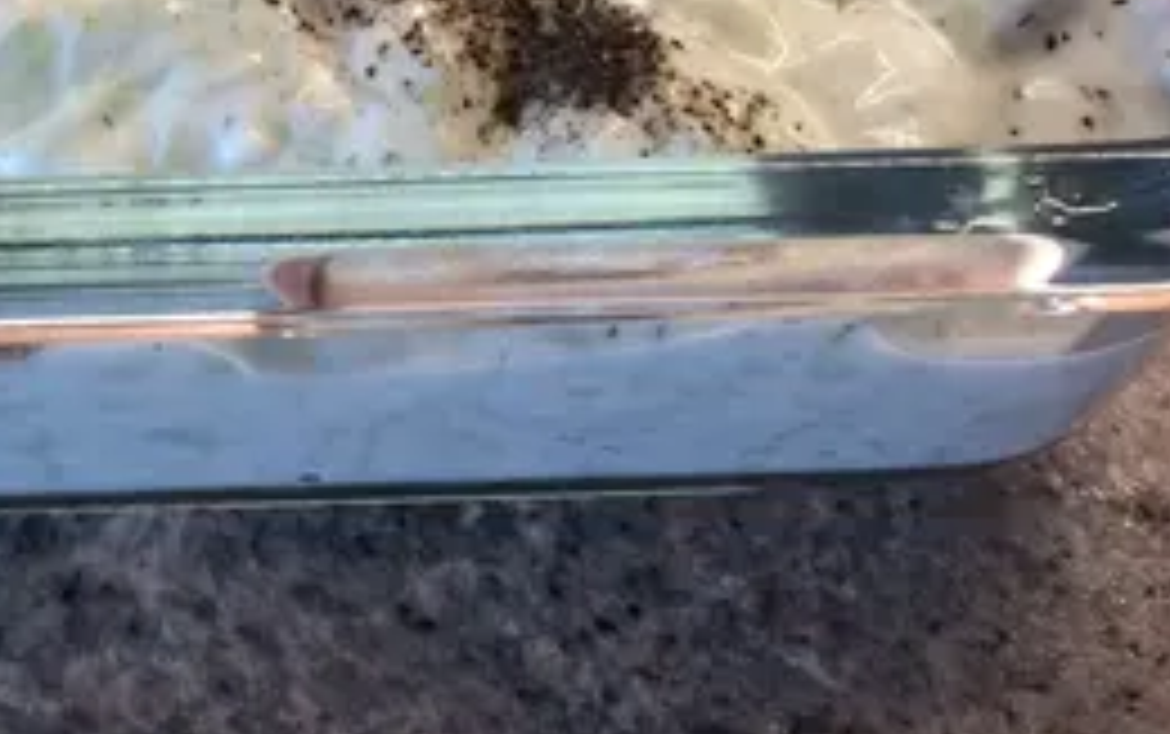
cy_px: -122
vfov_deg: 14.9
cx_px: 27
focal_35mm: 85
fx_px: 2713
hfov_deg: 23.4
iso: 40
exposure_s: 1/33
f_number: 2.2
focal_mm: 4.15
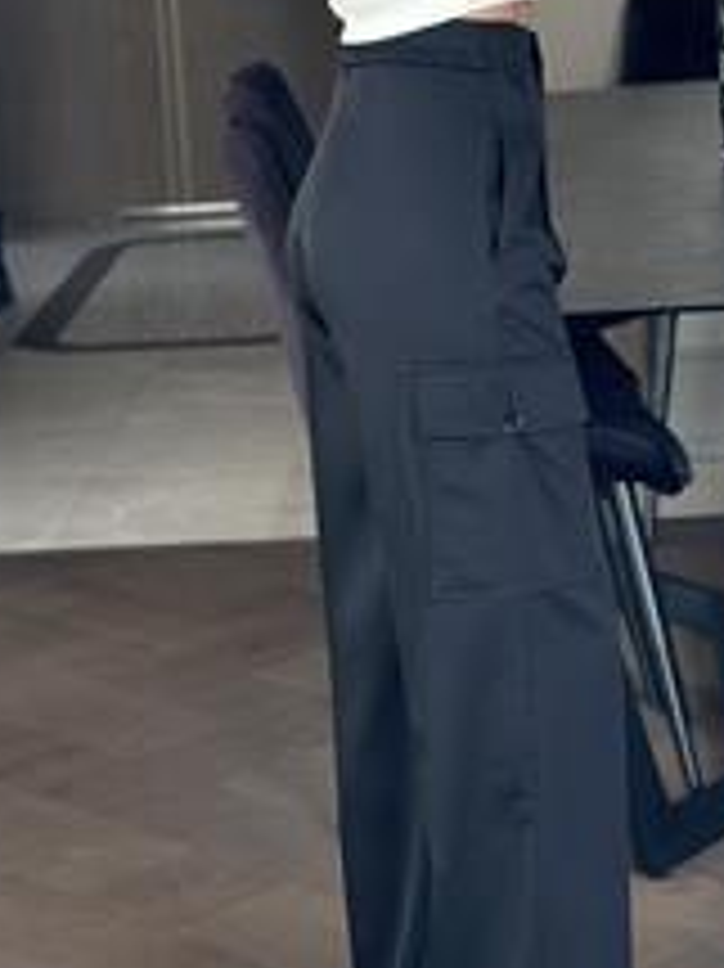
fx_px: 3154
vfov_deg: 17.3
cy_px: 234
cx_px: 495
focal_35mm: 113
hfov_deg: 13.1
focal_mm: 6.86
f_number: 1.78
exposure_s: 1/88
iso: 125
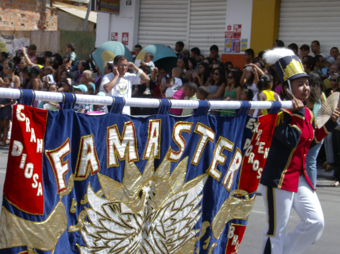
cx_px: 170
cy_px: 127
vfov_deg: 13.7
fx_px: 1058
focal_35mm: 108
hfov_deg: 18.2
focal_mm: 18
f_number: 7.8
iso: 100
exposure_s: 1/253
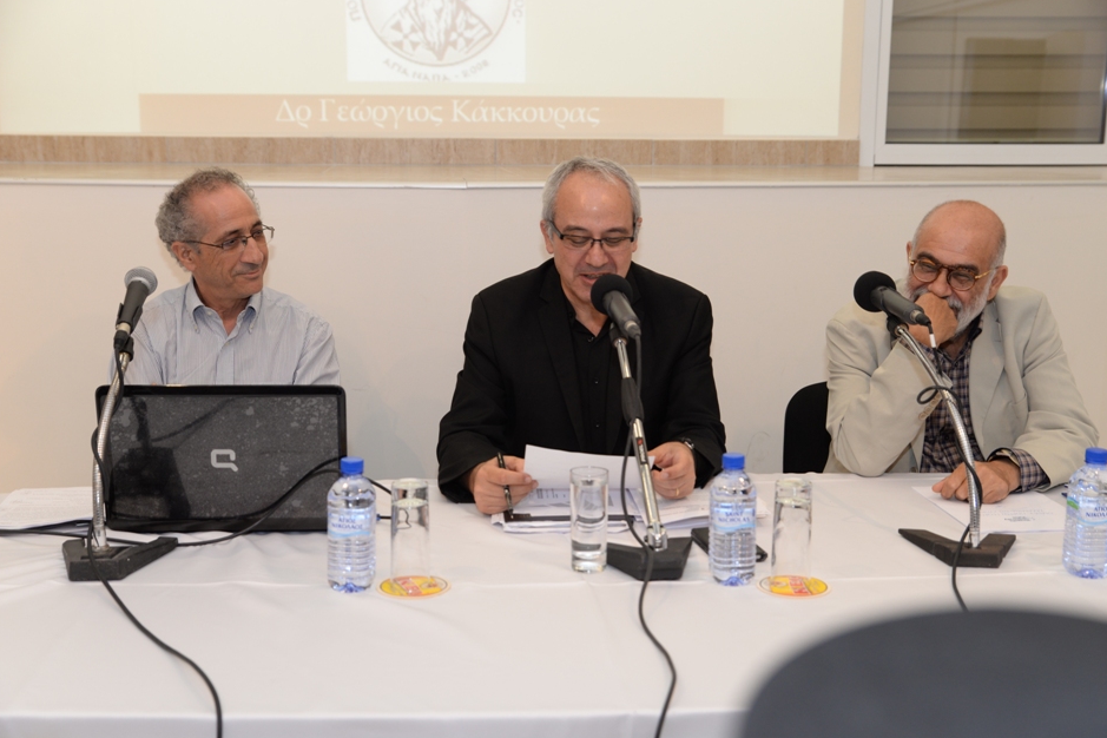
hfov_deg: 43.6
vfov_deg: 29.9
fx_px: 1384
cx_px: 562
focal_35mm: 45
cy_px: 374
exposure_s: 1/80
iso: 640
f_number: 5
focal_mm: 44
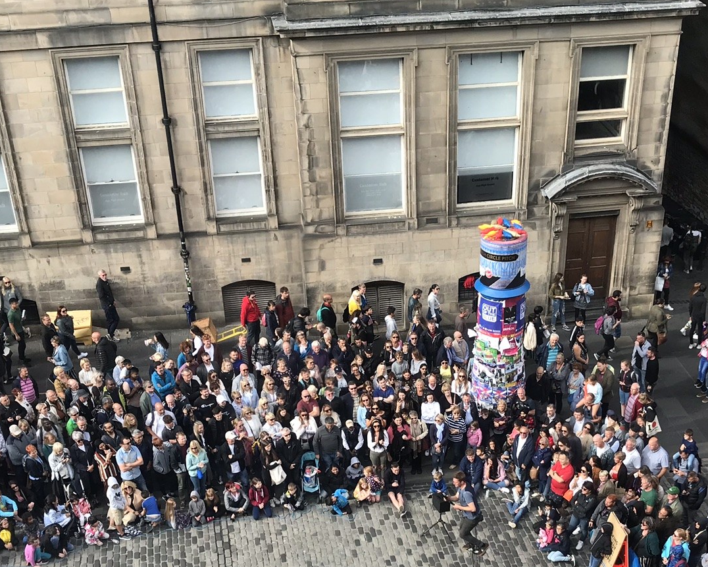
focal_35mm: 52
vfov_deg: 28.7
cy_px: 429
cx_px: 397
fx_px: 1090
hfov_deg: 35.9
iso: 20
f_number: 1.8
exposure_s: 1/520
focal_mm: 3.99
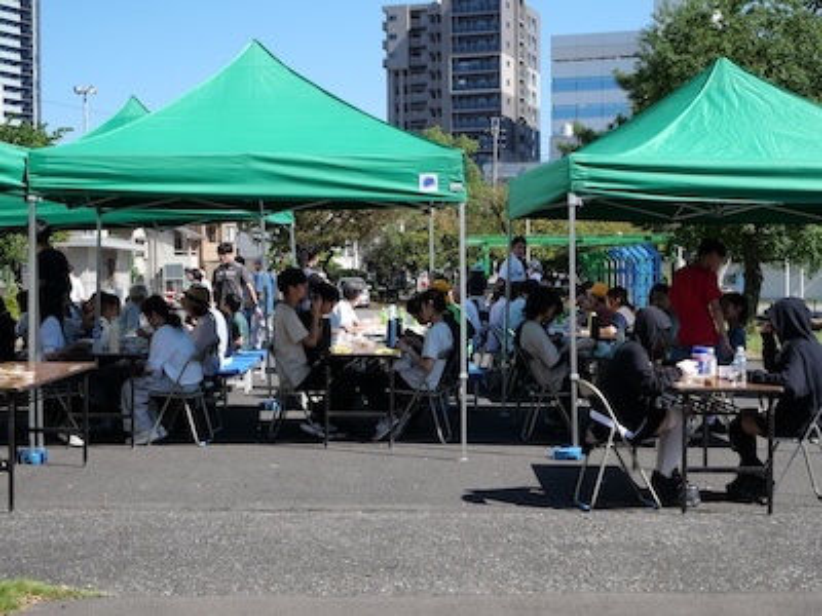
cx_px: 411
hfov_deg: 32.2
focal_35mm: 60
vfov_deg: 24.4
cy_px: 308
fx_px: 1425
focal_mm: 30
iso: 200
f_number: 9
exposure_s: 1/250
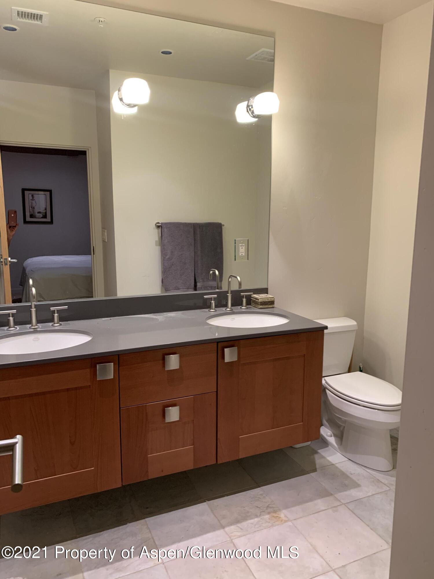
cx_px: 217
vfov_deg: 67.3
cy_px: 290
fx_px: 435
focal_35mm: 26
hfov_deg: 53.1
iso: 160
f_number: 1.8
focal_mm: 4.25
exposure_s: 1/60
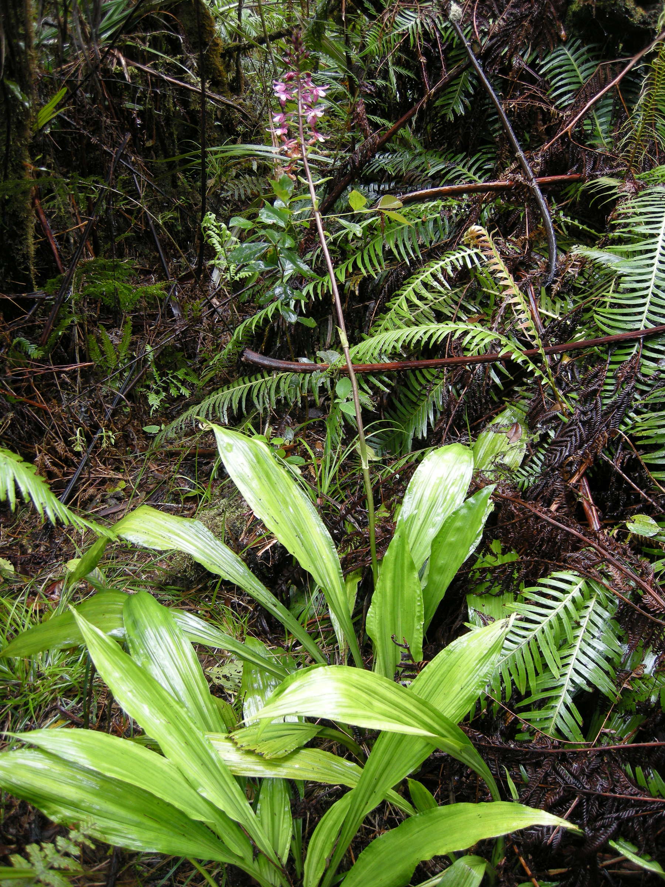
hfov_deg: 40.7
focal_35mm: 35
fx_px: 897
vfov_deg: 52.6
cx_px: 332
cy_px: 444
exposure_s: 1/53
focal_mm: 7.5
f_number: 2.7
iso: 112
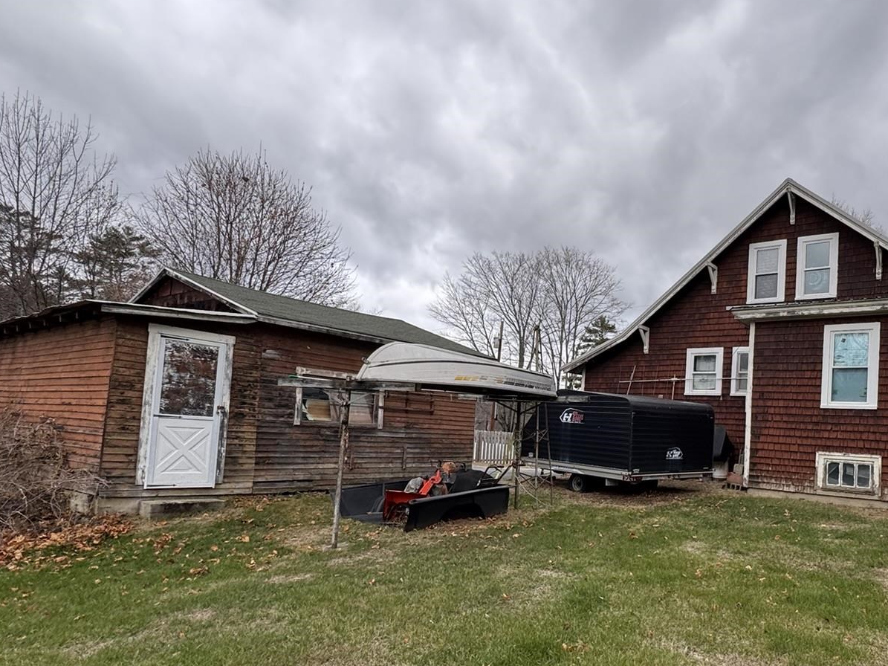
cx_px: 574
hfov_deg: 70.0
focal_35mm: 24
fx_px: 616
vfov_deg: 56.3
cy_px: 405
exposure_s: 1/235
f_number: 2.2
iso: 40
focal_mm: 2.22
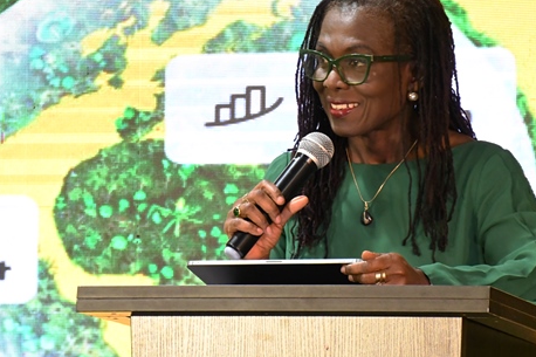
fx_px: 3497
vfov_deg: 5.8
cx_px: 295
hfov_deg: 8.8
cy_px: 187
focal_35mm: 235
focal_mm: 112
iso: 8000
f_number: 7.1
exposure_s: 1/125
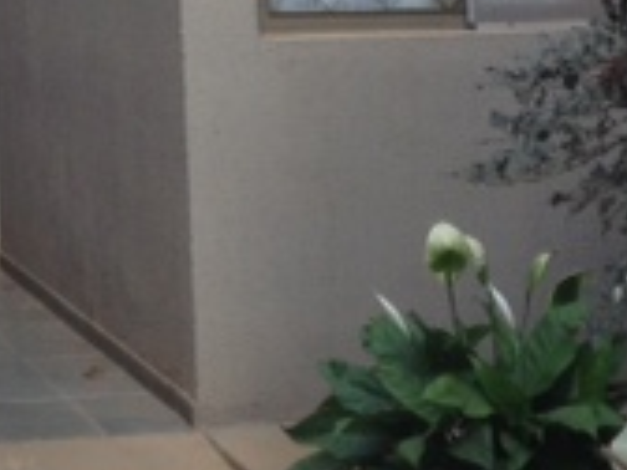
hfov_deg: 14.3
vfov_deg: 10.7
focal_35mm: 133
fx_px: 2409
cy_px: -242
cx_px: -168
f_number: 2.4
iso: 50
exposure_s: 1/127
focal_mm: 4.28
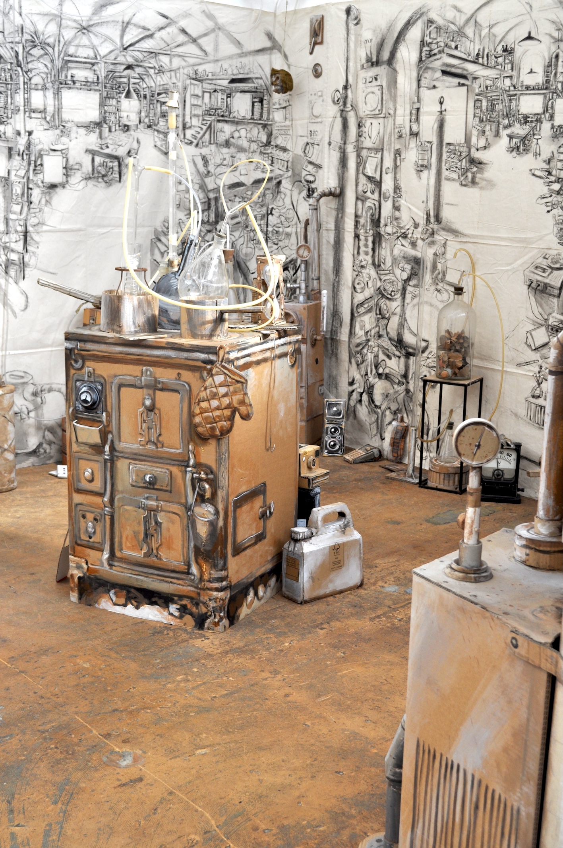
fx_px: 1129
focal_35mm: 48
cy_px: 424
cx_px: 282
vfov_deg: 41.2
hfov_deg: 28.0
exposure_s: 1/125
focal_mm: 32
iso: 400
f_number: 5.6
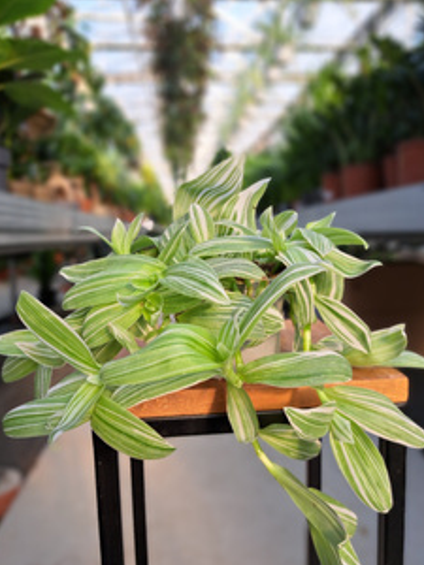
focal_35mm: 28
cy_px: 298
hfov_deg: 49.7
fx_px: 457
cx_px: 223
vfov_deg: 63.4
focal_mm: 5.23
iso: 50
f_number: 1.8
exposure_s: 1/207
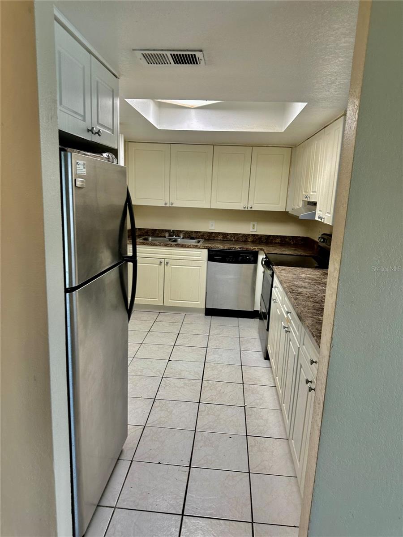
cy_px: 268
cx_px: 202
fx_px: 373
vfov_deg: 71.6
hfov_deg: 56.8
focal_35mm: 24
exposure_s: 1/60
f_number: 1.78
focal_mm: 6.86
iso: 125
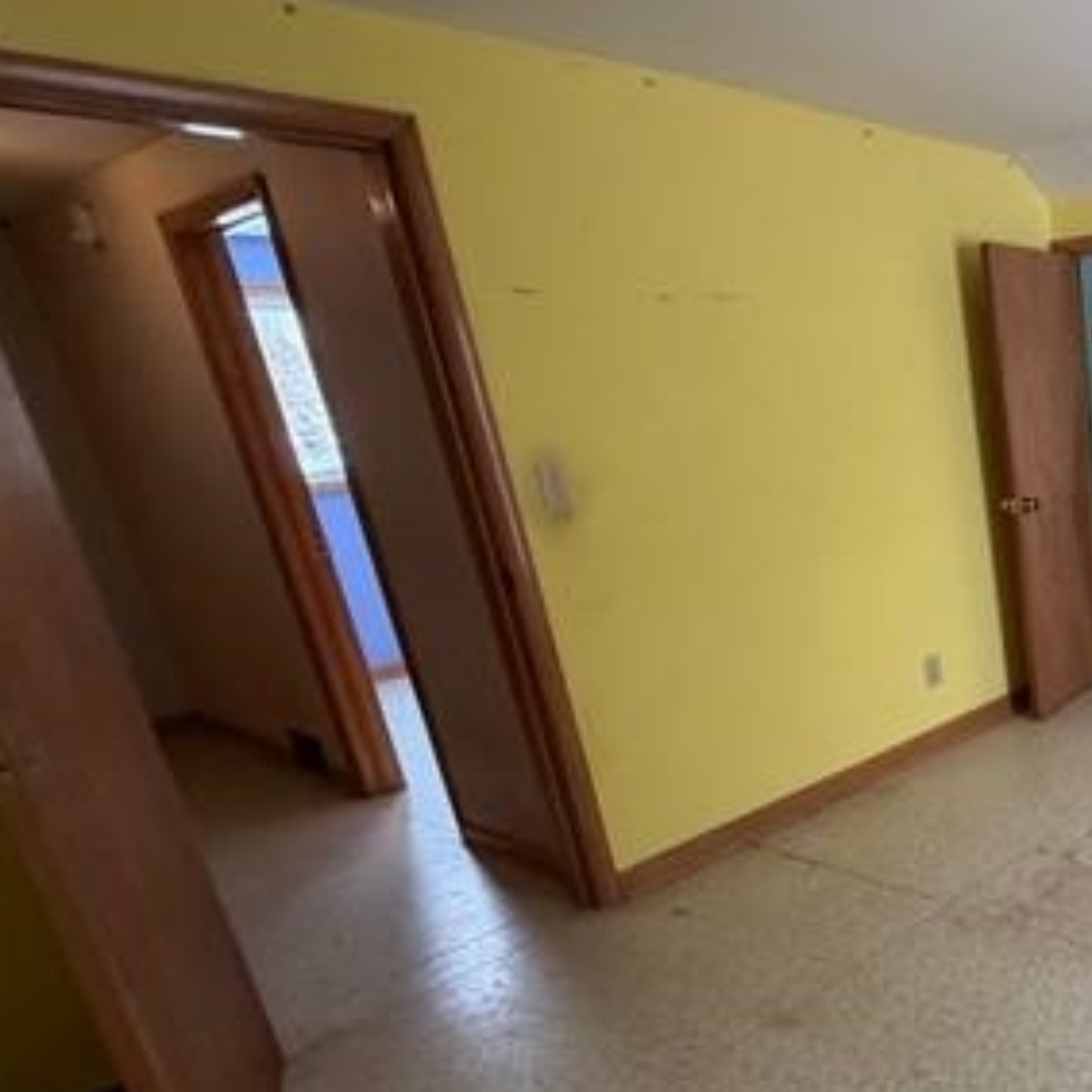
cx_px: 1192
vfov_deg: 56.6
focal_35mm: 28
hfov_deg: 44.3
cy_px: 679
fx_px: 999
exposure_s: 1/60
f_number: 2.2
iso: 250
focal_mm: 2.22
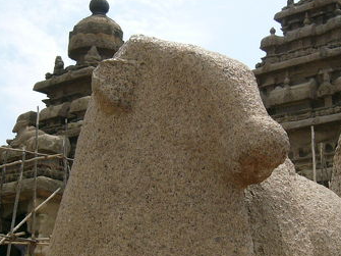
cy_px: 151
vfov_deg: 21.6
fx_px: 670
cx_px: 207
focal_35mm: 68
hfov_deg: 28.5
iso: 50
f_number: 8
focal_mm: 5.8
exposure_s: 1/200
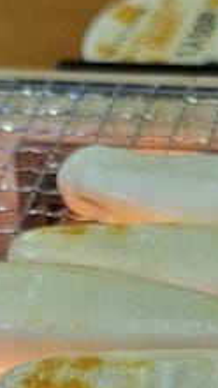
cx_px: 98
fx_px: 934
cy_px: 510
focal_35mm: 91
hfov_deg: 13.3
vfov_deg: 21.2
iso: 64
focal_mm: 6.3
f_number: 1.7
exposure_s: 1/100
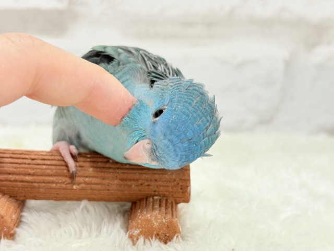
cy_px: 126
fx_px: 502
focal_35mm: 52
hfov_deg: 36.8
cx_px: 167
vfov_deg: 28.0
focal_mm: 5.96
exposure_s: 1/50
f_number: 1.6
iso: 50
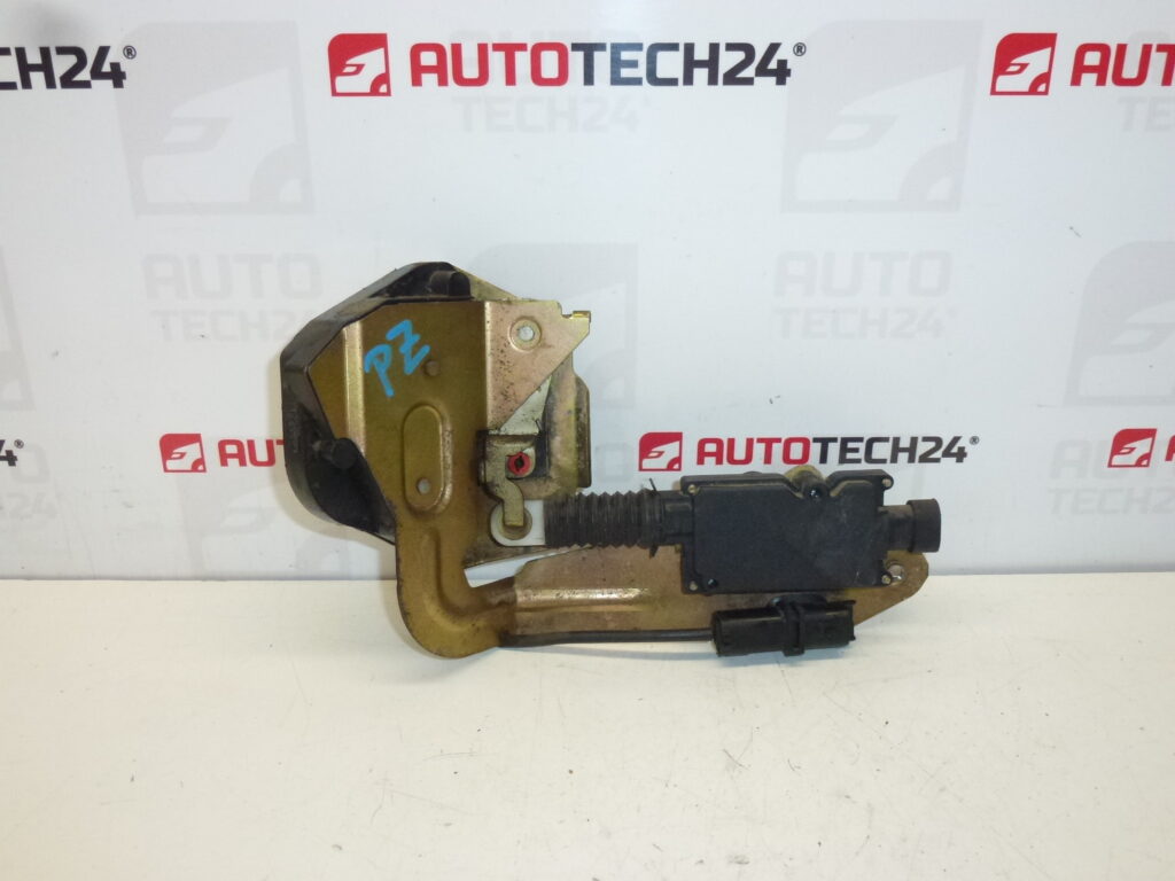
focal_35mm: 30
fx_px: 1018
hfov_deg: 60.0
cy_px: 440
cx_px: 588
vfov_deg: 46.8
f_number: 3.5
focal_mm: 5.4
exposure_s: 1/320
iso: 400
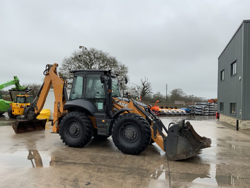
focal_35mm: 29
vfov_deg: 48.2
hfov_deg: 61.7
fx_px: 209
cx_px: 125
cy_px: 94
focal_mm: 3
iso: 16
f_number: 1.8
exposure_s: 1/173
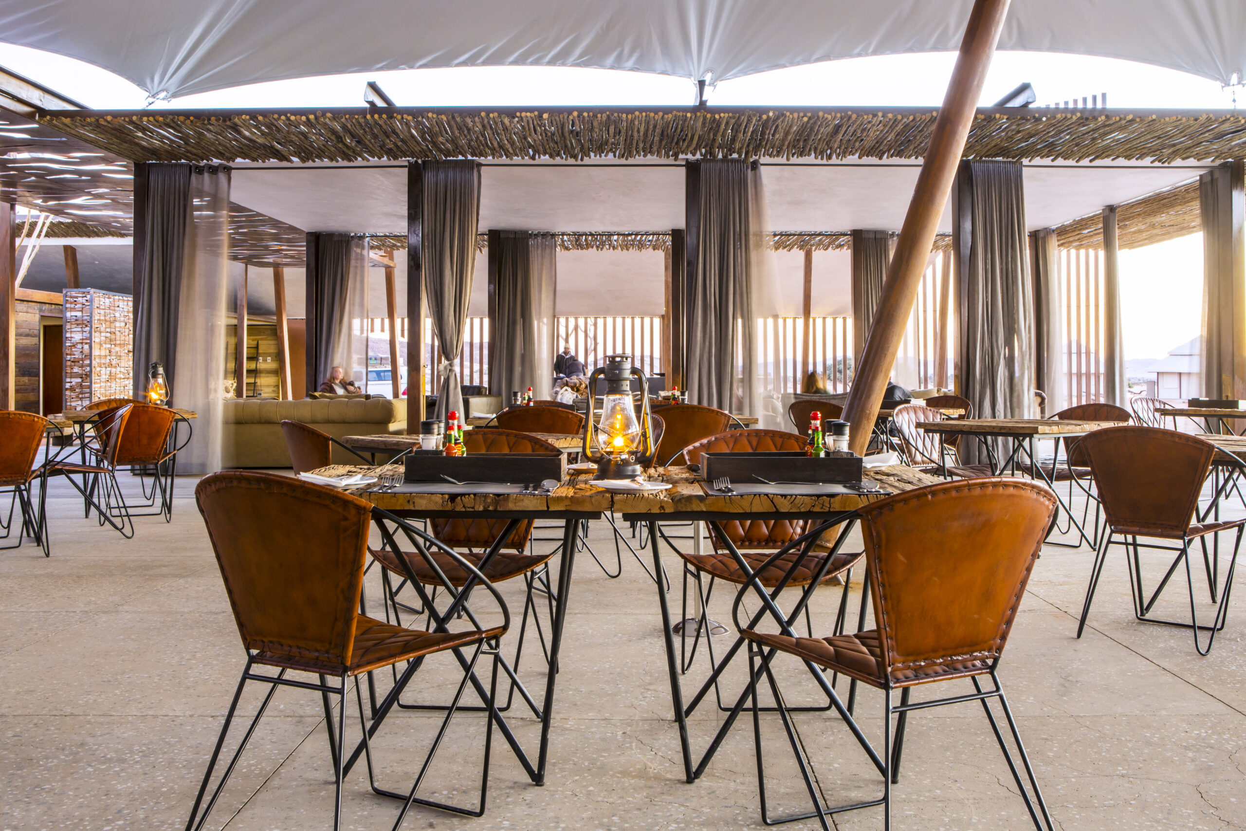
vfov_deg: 41.1
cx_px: 623
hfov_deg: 58.7
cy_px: 416
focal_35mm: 32
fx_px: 1108
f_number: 16
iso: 500
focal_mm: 32
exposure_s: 2.5
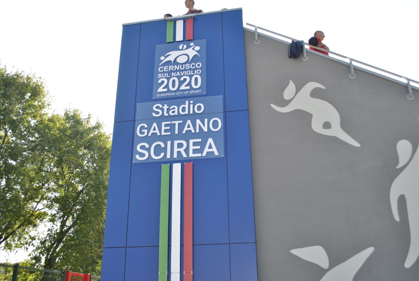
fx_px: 385
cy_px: 140
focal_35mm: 33
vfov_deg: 40.1
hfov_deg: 57.2
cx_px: 210
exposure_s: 1/200
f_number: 6.3
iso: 100
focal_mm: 22
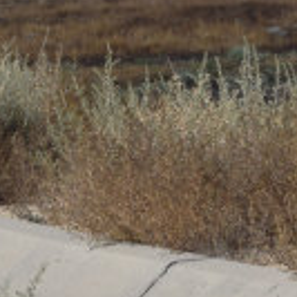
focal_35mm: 237
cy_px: 31
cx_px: 31
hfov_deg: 7.4
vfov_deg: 7.4
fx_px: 2305
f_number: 10
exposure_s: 1/400
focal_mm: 55
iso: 400
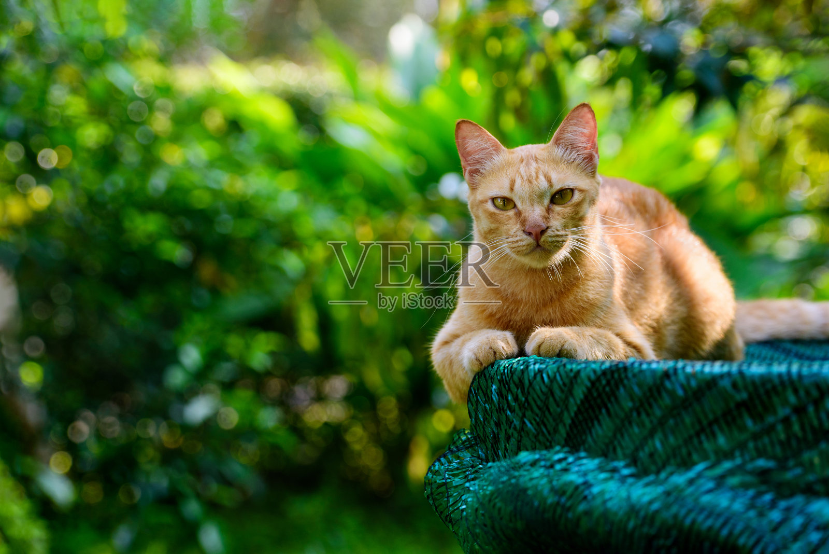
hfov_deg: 20.8
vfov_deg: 14.0
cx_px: 414
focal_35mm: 98
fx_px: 2257
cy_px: 277
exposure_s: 1/160
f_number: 5
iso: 320
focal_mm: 98
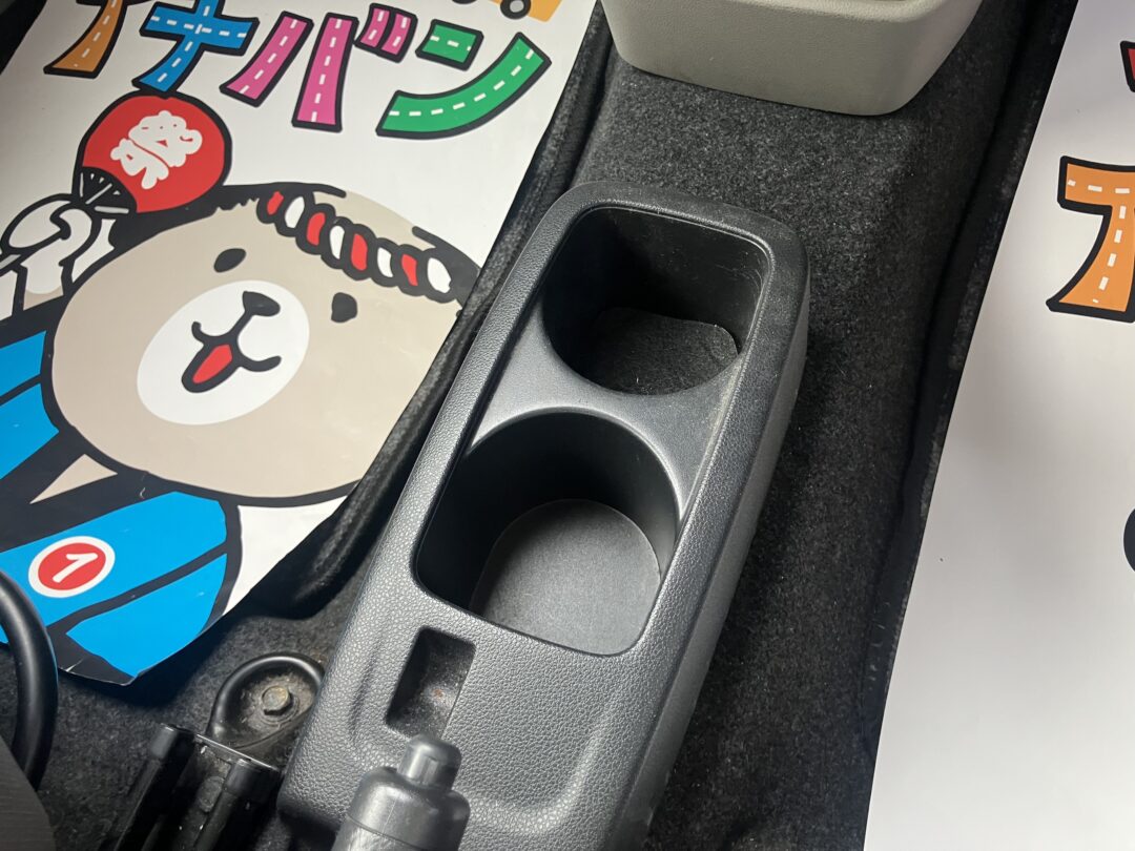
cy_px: 426
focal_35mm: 28
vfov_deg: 49.7
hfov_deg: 63.4
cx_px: 568
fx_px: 918
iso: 80
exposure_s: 1/62
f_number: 1.8
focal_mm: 3.99
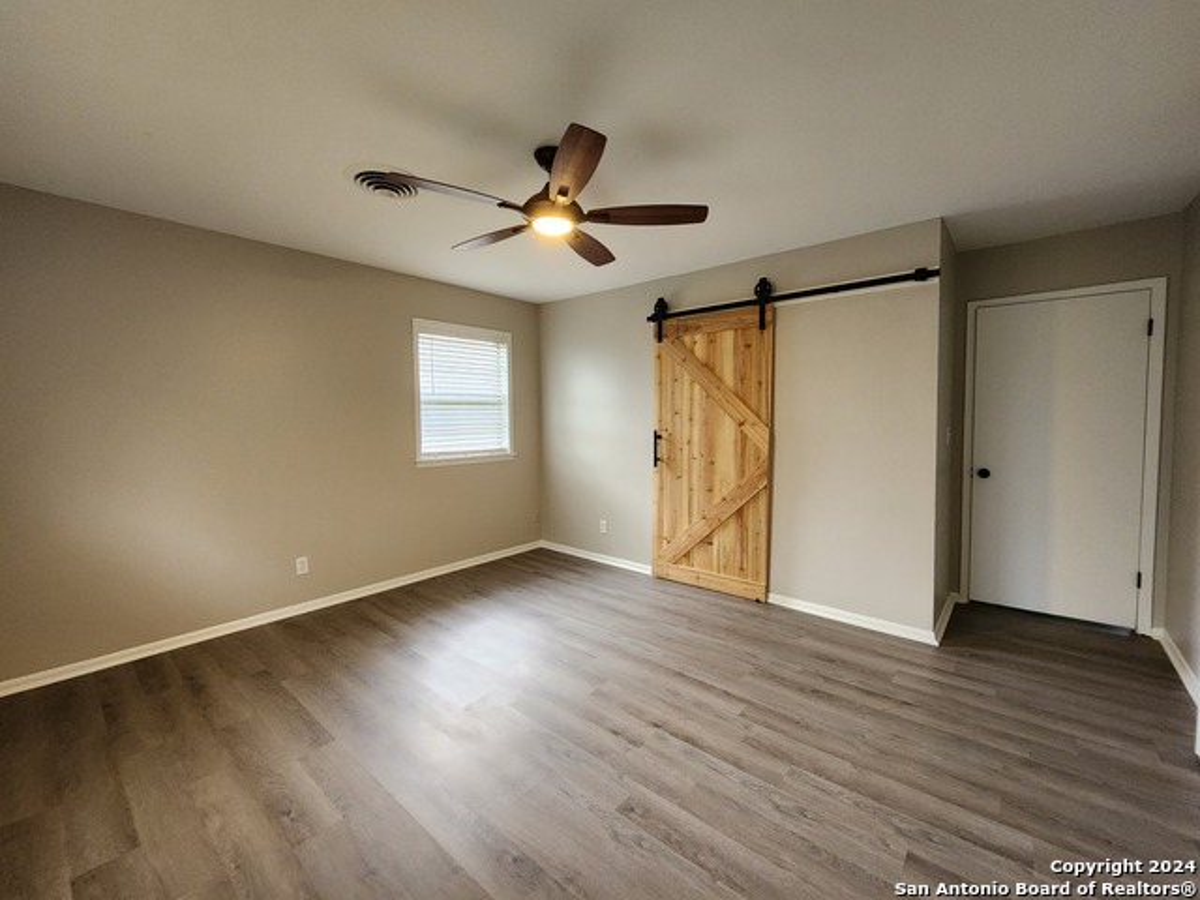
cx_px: 600
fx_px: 451
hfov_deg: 106.2
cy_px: 450
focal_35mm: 13
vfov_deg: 89.9
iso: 250
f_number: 2.2
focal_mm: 2.2
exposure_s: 1/60
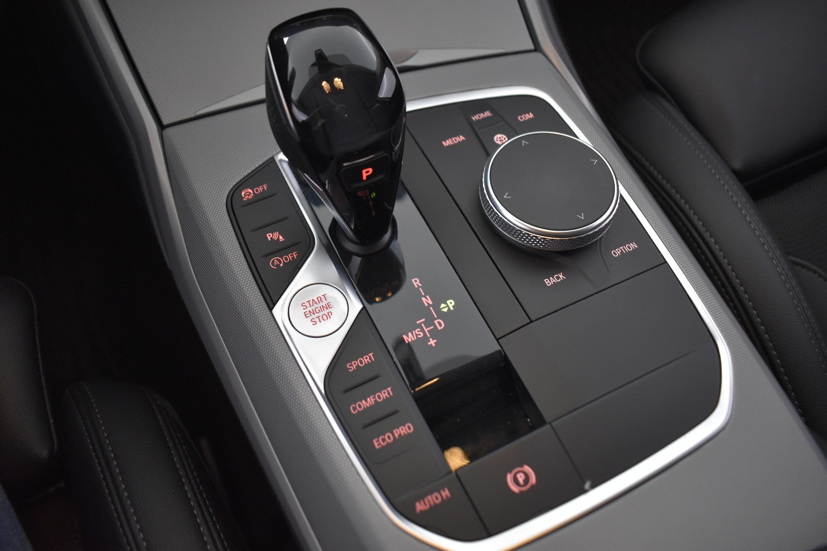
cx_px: 414
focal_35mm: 27
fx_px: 620
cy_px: 276
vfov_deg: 47.9
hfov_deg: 67.4
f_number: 3.5
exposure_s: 1/30
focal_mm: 18
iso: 1600
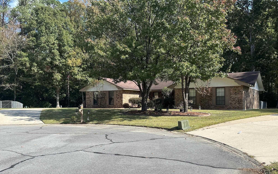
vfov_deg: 41.7
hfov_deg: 62.9
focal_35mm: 30
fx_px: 227
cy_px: 101
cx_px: 140
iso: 25
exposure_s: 1/929
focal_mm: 3
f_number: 1.8
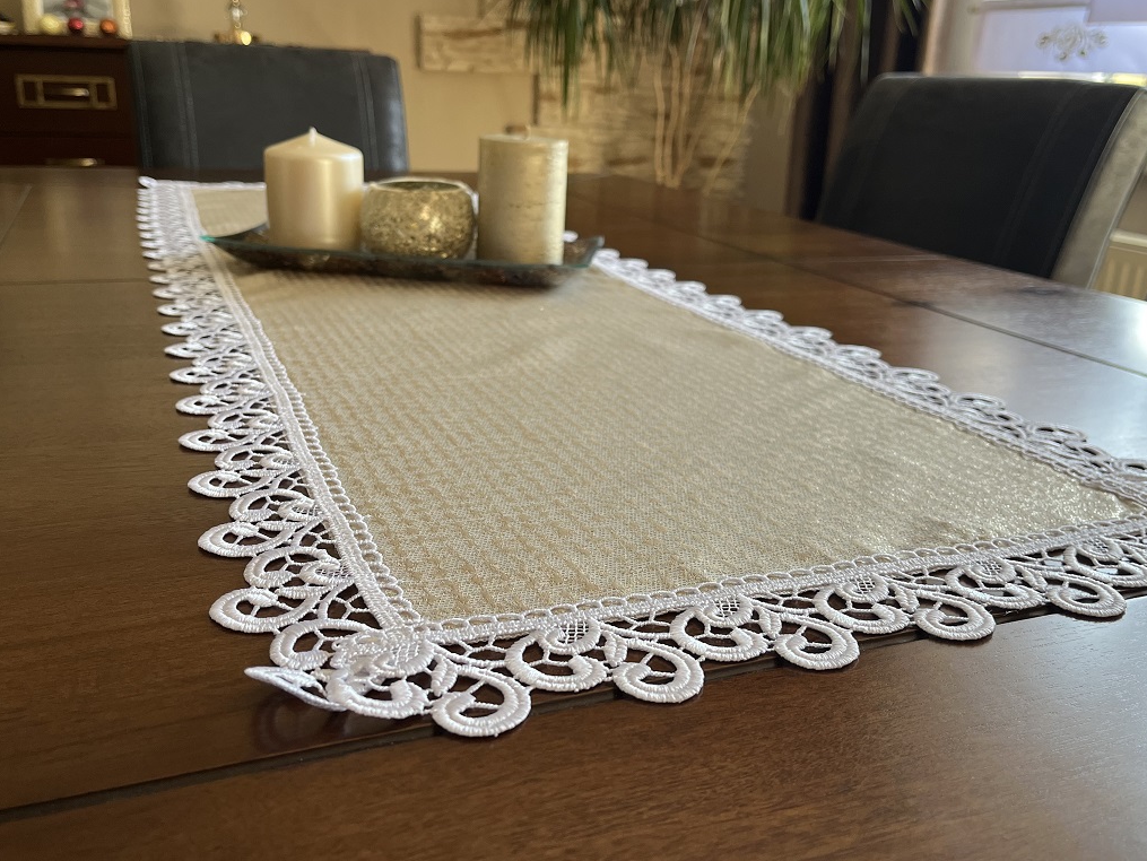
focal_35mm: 31
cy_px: 416
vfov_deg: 45.5
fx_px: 1028
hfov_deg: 58.3
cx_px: 555
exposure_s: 1/102
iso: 125
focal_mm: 5.1
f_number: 1.6
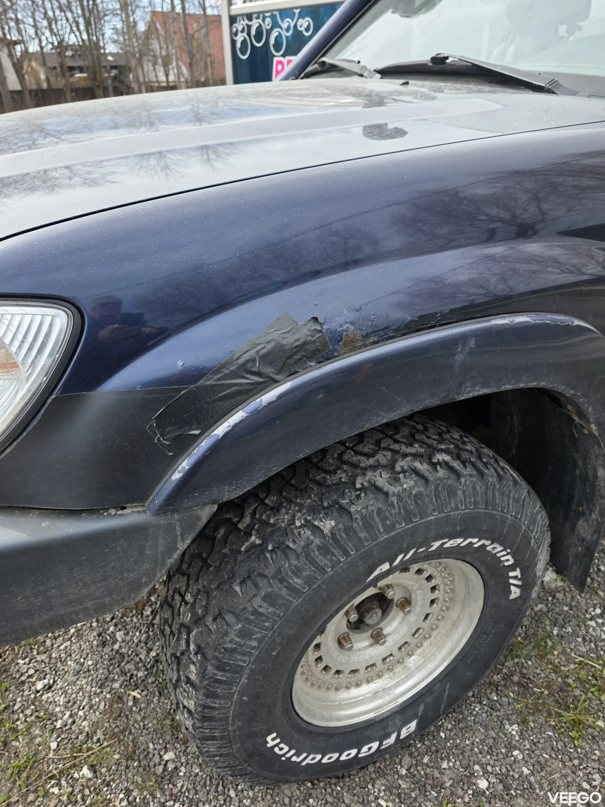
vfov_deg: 73.9
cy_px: 404
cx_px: 302
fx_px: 536
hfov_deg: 58.9
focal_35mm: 23
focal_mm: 6.3
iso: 25
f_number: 1.7
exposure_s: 1/359
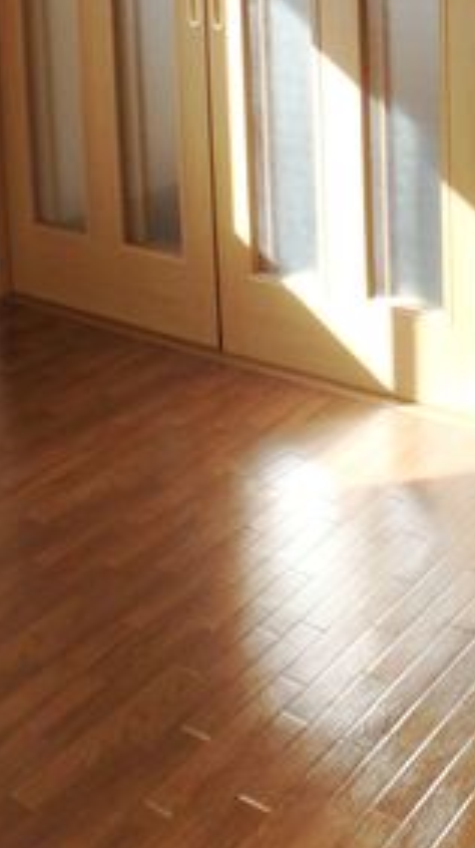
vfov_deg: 35.5
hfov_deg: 21.6
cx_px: 547
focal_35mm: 52
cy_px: -30
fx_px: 1168
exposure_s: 1/80
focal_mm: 3.7
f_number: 3.5
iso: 125
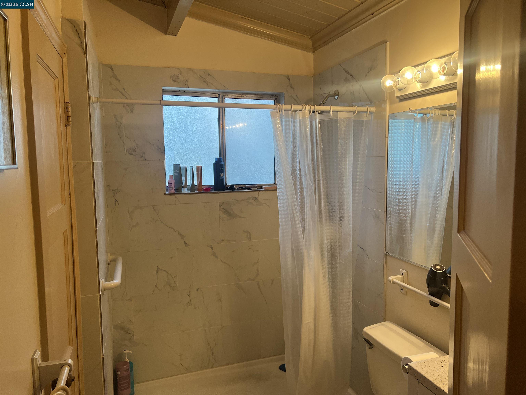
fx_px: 395
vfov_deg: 53.1
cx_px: 263
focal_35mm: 26
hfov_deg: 67.3
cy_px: 198
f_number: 1.5
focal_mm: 5.7
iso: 125
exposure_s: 1/120
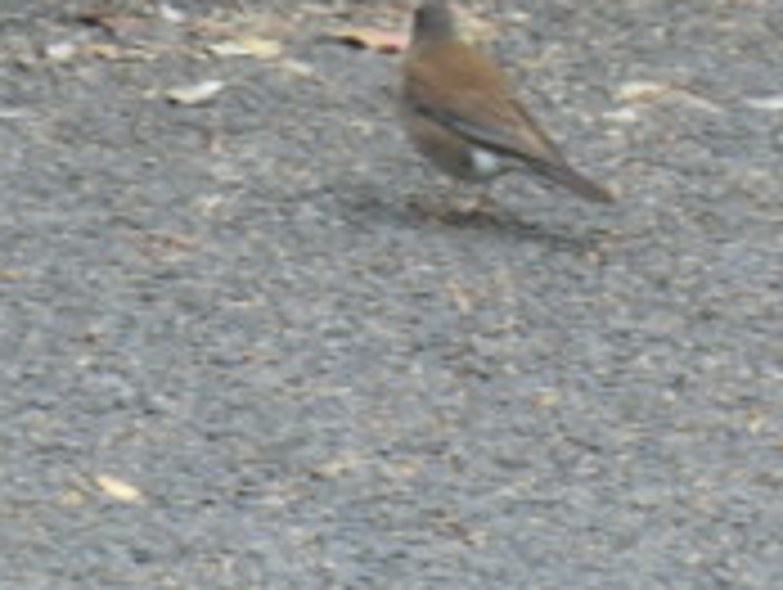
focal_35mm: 514
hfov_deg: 3.9
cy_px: 86
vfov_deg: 2.9
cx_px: 464
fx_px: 11643
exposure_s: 1/100
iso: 160
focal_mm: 35.7
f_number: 5.2
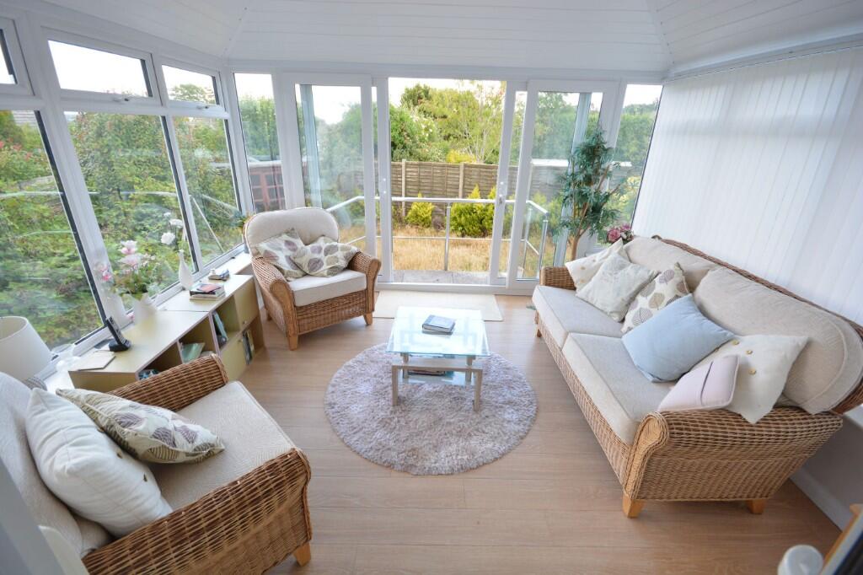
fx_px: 359
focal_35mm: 15
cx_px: 432
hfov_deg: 100.4
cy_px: 288
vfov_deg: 77.3
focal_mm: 10
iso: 400
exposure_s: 1/50
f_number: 8
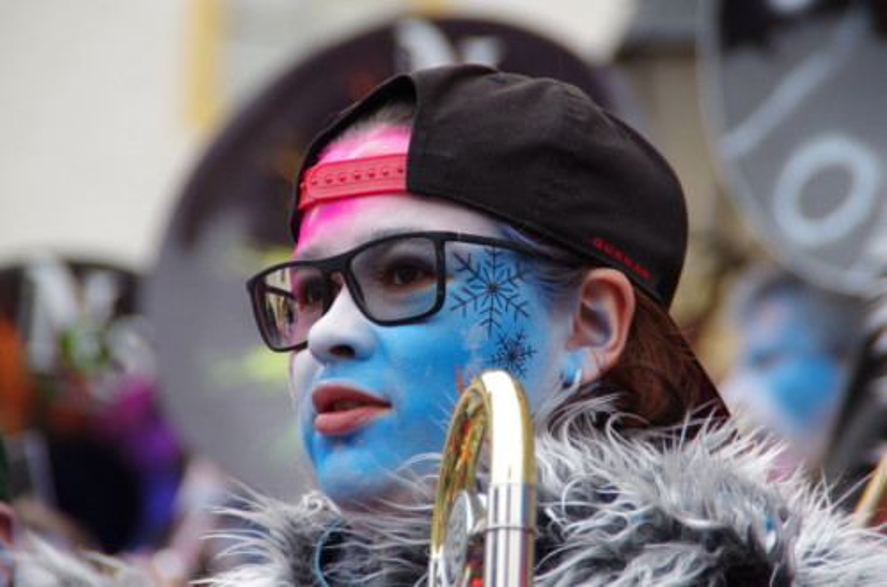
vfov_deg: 4.6
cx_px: 444
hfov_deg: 6.9
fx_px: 7375
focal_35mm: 300
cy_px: 294
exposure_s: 1/250
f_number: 6.3
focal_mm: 200
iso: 800
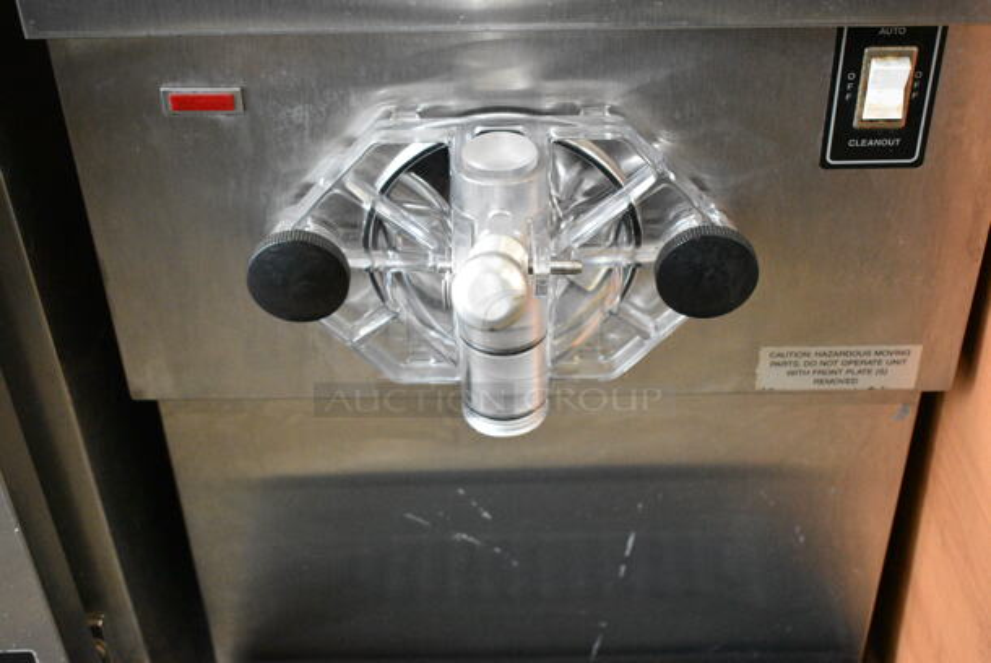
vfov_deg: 28.1
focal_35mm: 48
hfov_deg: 41.1
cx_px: 496
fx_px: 1323
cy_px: 332
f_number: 5
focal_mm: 32
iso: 6400
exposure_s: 1/160
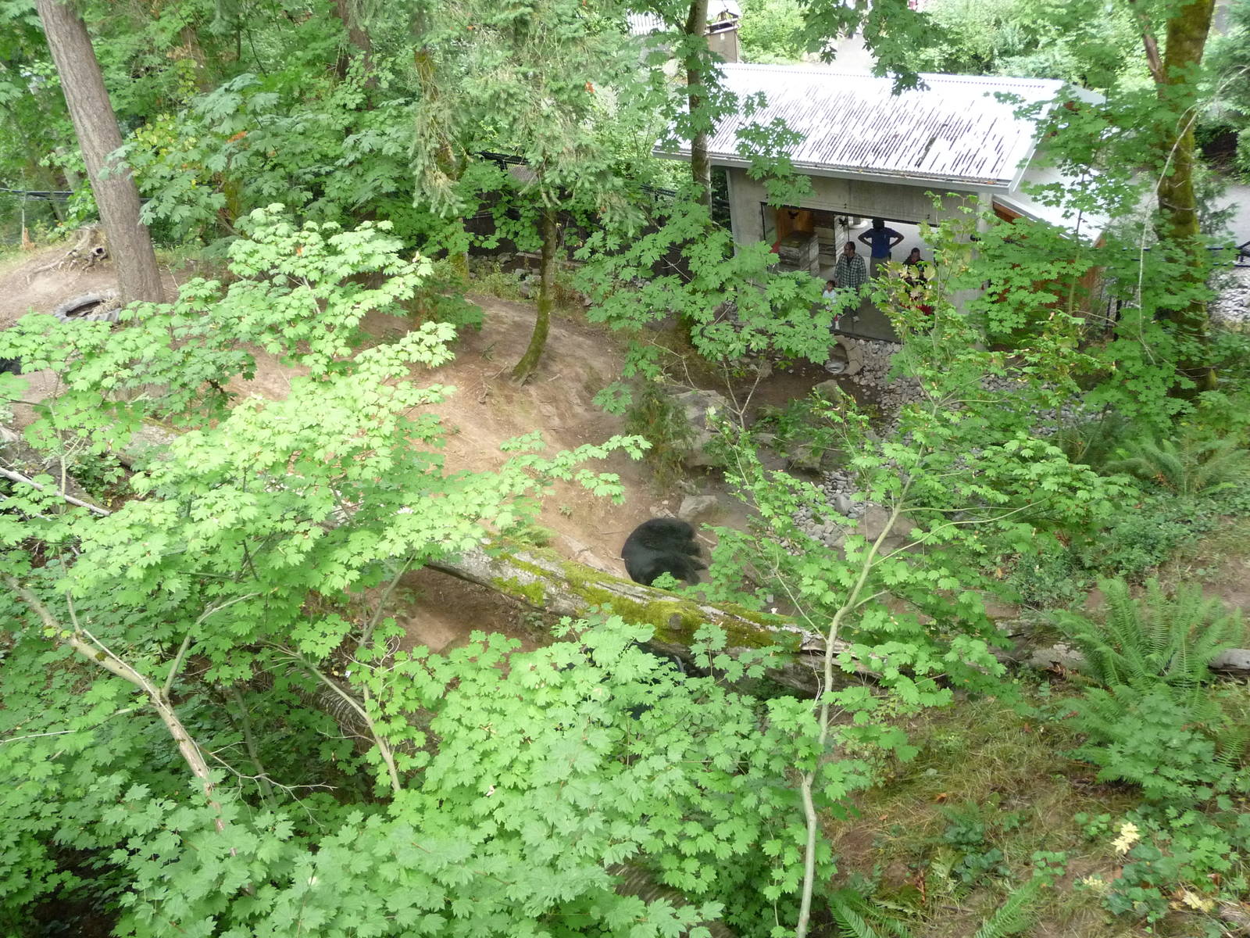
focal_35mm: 34
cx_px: 625
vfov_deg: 41.8
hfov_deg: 54.0
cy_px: 469
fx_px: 1228
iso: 400
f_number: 3.6
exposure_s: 1/100
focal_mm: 5.6
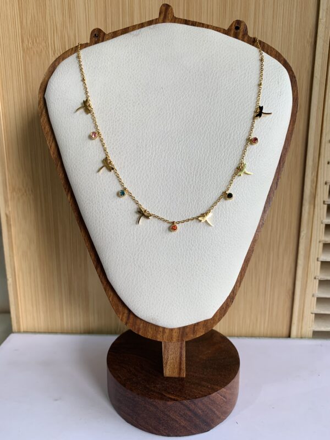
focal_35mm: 26
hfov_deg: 53.1
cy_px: 220
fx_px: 330
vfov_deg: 67.3
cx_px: 165
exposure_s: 1/100
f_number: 1.8
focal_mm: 4.25
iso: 32
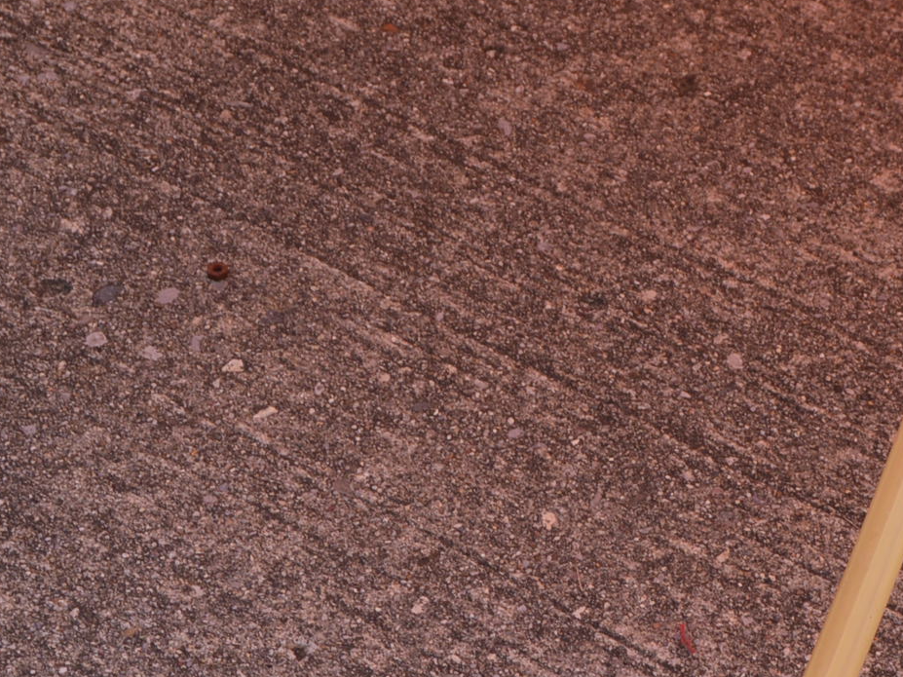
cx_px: 719
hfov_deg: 12.4
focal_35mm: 159
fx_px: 4147
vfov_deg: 9.3
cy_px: 562
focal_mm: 34
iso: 100
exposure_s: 1/160
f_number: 6.3
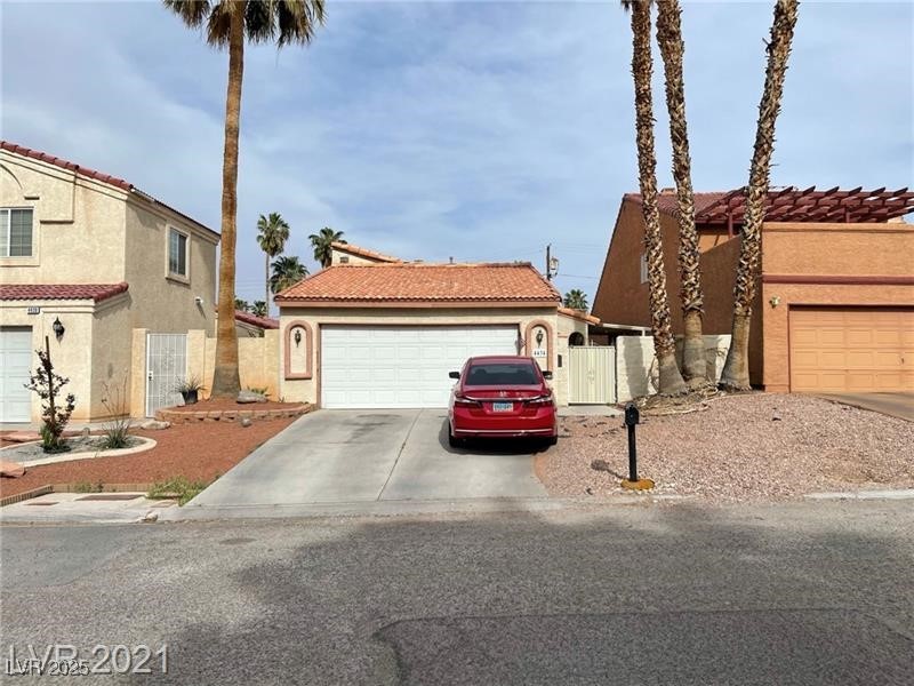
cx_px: 457
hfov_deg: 67.3
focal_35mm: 26
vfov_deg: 53.1
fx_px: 687
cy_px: 343
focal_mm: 5.1
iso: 32
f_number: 1.6
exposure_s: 1/8547
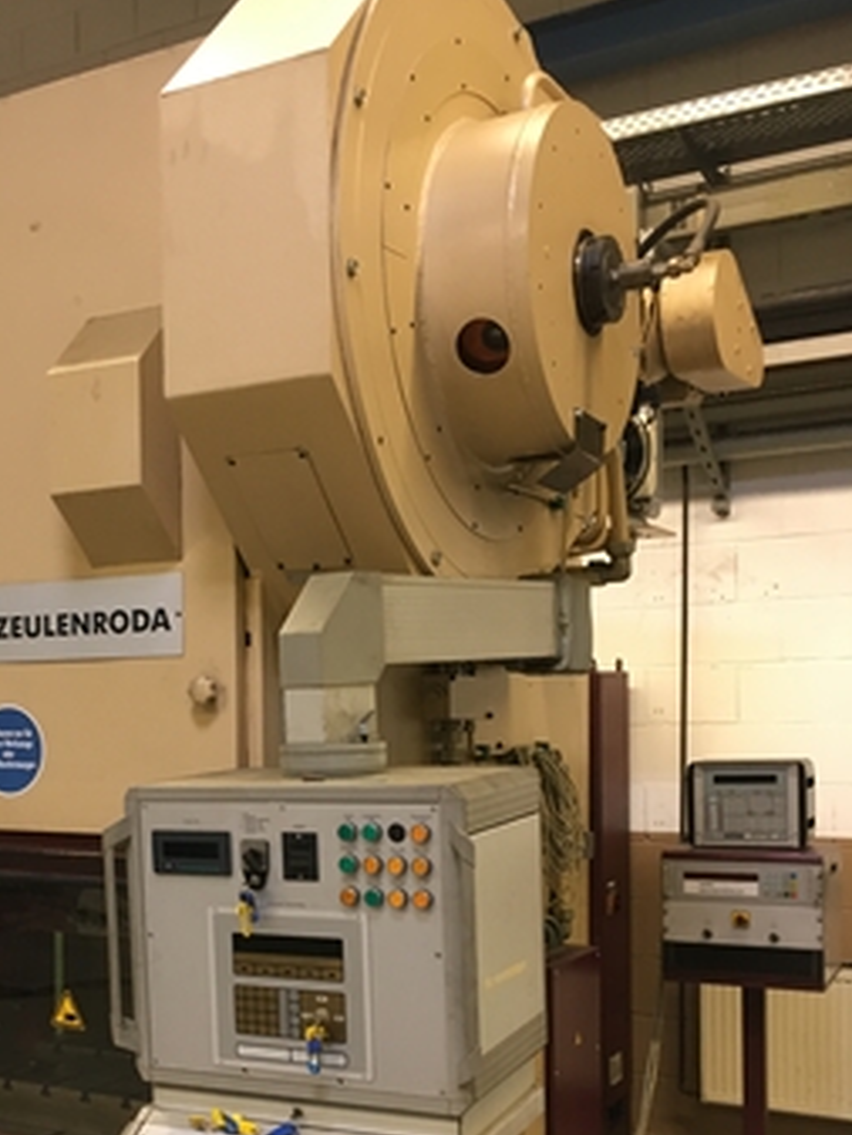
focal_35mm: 43
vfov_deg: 43.1
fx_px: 1410
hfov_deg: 33.2
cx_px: 251
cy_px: 771
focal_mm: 4.15
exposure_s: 1/33
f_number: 2.2
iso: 125
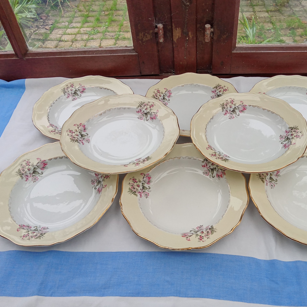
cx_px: 190
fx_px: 341
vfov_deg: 48.4
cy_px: 151
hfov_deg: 48.1
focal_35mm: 34
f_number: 1.8
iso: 112
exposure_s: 1/326
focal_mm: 3.57
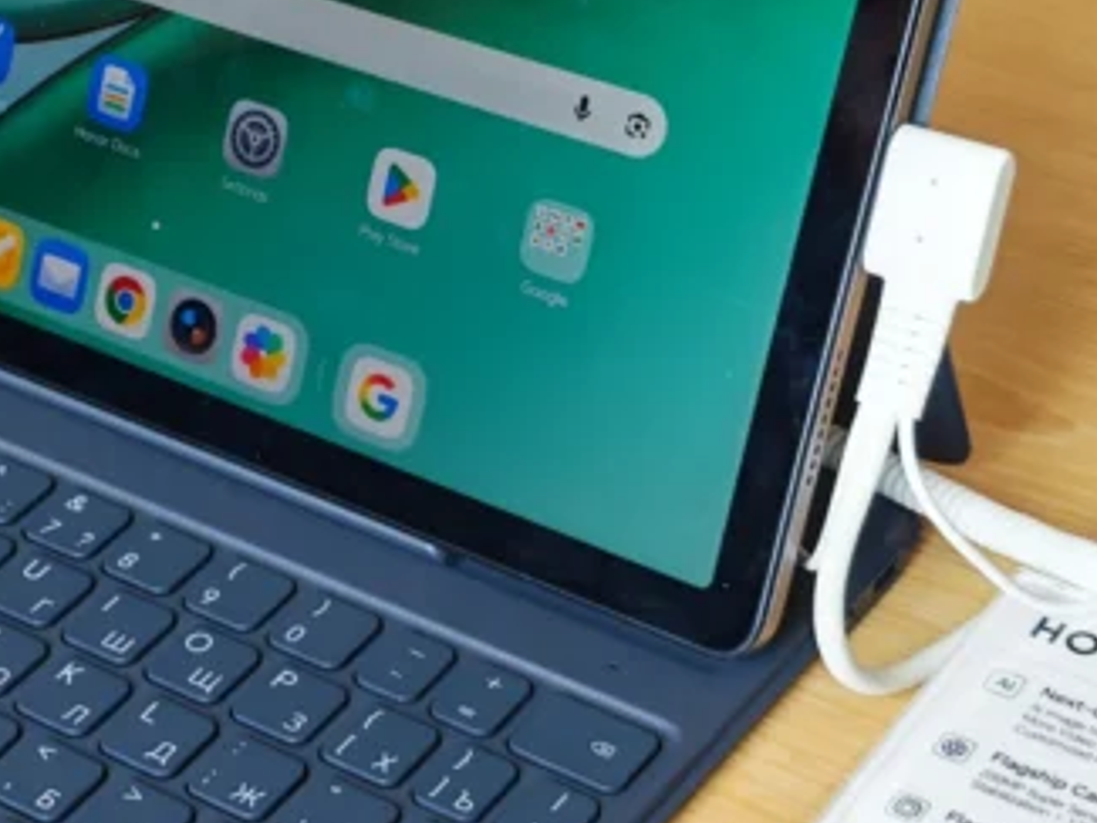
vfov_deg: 13.9
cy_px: 207
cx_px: 206
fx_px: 3360
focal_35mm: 106
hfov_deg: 18.4
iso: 64
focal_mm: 5.4
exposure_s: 1/100
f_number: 1.6
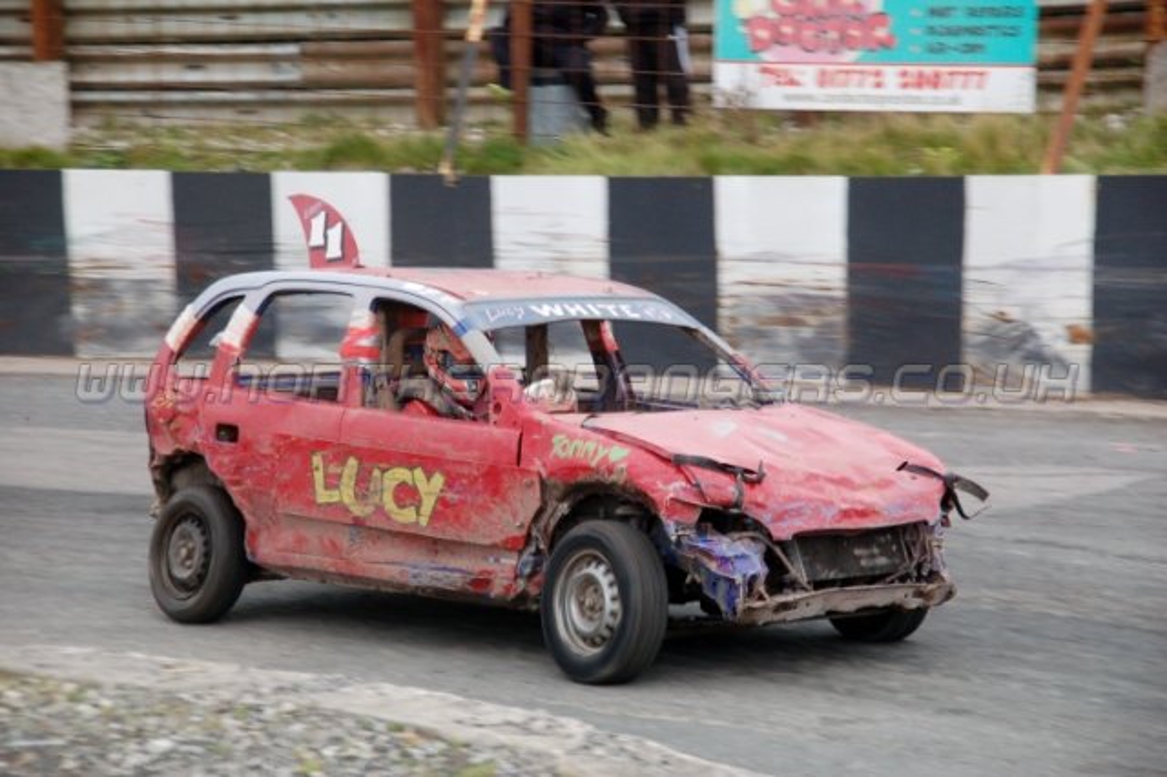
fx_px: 4617
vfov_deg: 9.6
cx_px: 584
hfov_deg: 14.4
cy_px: 388
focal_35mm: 142
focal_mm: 95
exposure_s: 1/200
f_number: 5.6
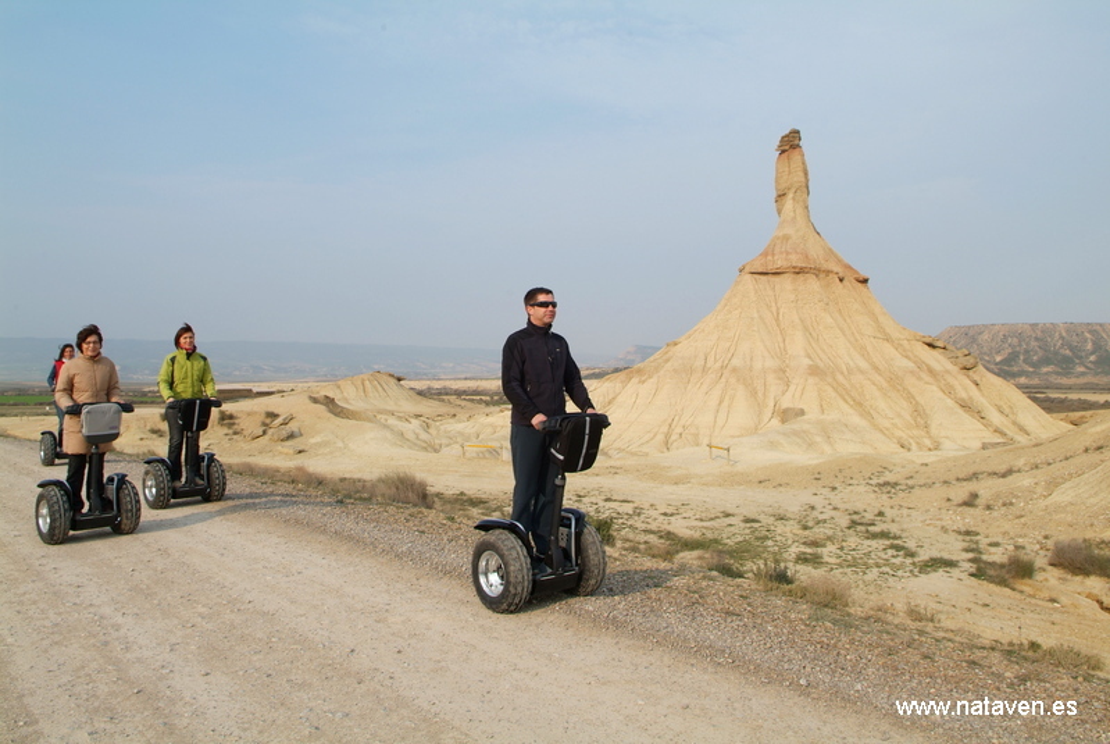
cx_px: 555
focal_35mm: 26
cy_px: 372
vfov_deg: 49.7
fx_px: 803
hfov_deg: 69.3
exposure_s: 1/180
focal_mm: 17
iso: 100
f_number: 8
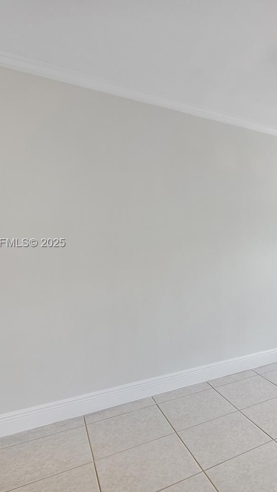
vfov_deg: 76.3
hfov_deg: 40.0
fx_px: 313
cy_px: 243
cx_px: 295
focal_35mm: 24
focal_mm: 10
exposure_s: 1/100
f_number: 8
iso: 640
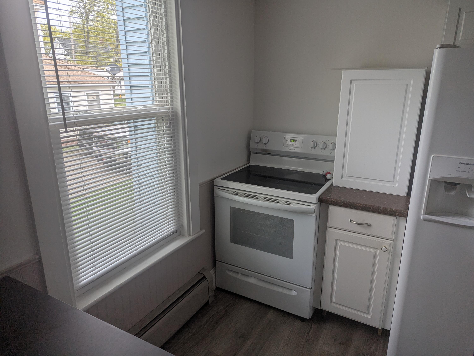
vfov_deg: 56.9
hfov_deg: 71.5
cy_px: 178
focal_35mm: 24
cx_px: 237
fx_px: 329
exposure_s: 1/249
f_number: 1.85
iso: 43
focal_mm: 6.81
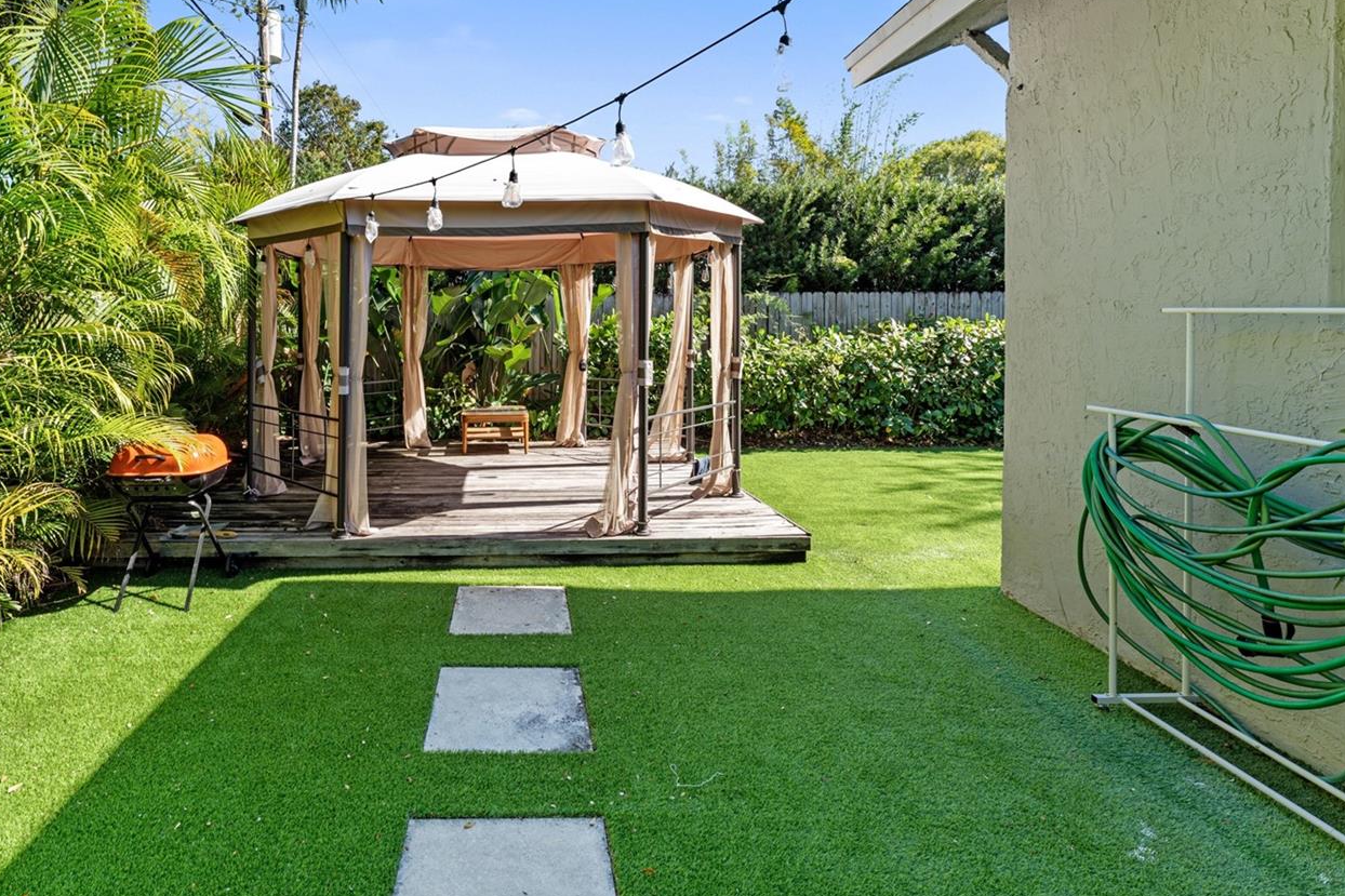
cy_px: 337
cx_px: 510
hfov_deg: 88.3
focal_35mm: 18
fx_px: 672
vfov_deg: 66.4
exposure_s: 1/25
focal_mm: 14
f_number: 9
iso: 100
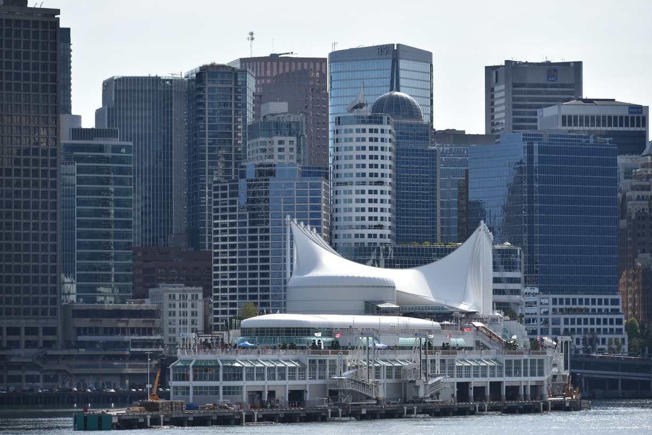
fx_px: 3586
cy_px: 221
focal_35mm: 198
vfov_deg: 6.9
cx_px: 332
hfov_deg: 10.4
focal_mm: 190
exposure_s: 1/400
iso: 100
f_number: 8
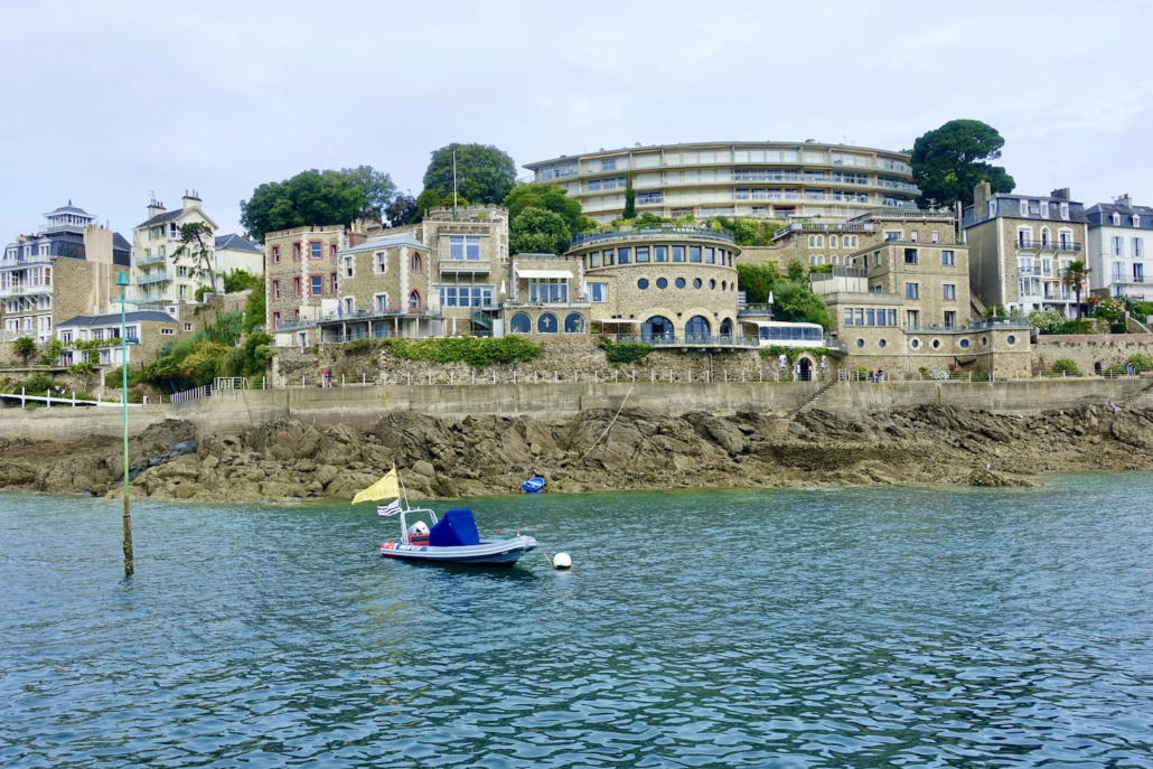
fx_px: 961
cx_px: 576
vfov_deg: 43.6
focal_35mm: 30
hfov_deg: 61.9
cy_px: 384
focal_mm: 11.12
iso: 125
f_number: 5.6
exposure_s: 1/200
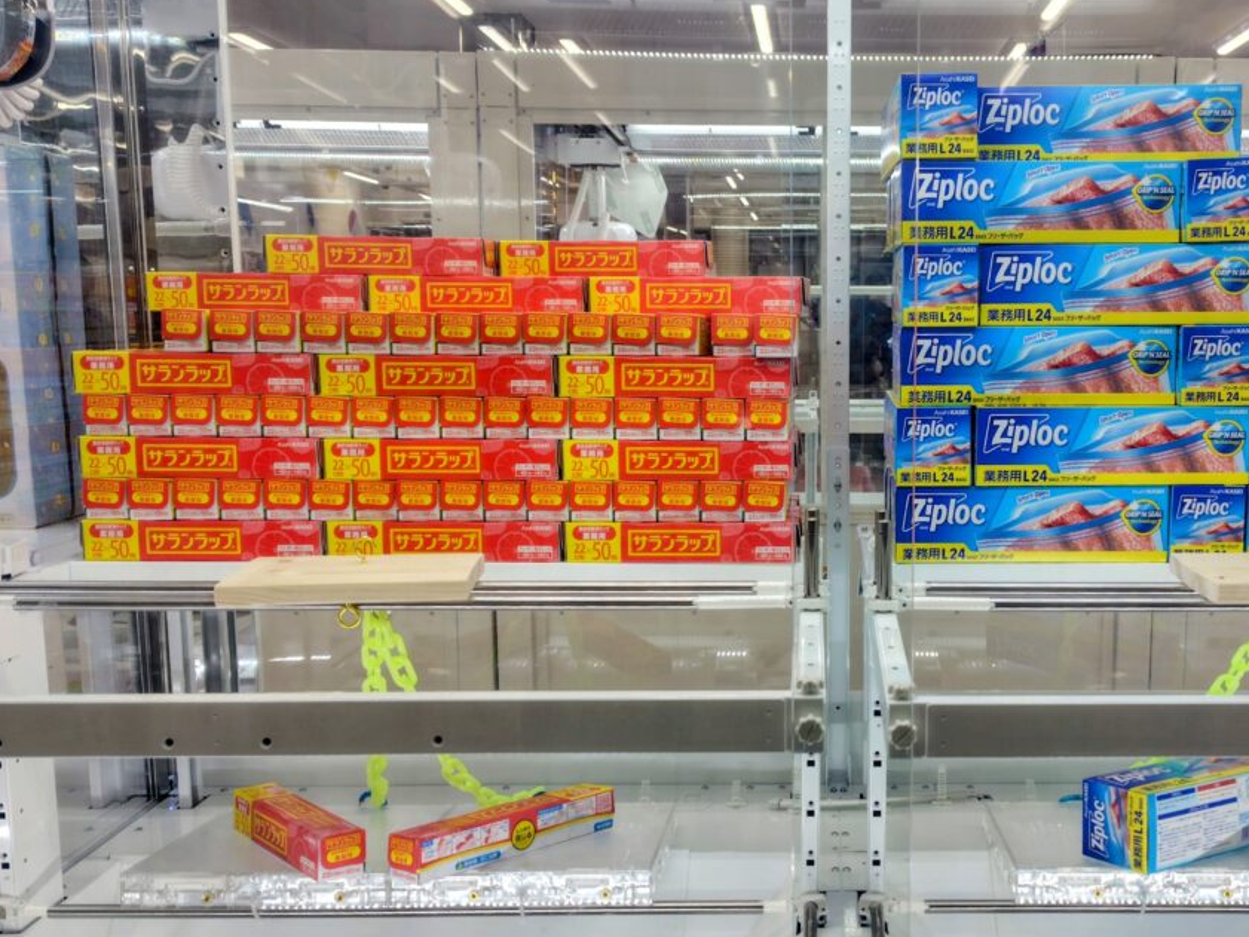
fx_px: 1263
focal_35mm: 35
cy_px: 502
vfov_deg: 40.7
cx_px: 844
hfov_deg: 51.5
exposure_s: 1/272
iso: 50
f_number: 1.9
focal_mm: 5.6
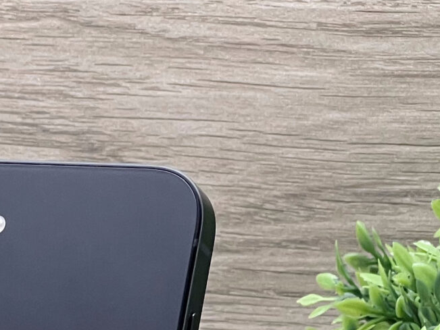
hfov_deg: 6.5
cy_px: 590
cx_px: -66
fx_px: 3851
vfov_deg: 4.8
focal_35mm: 303
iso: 80
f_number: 2.8
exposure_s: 1/100
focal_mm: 9
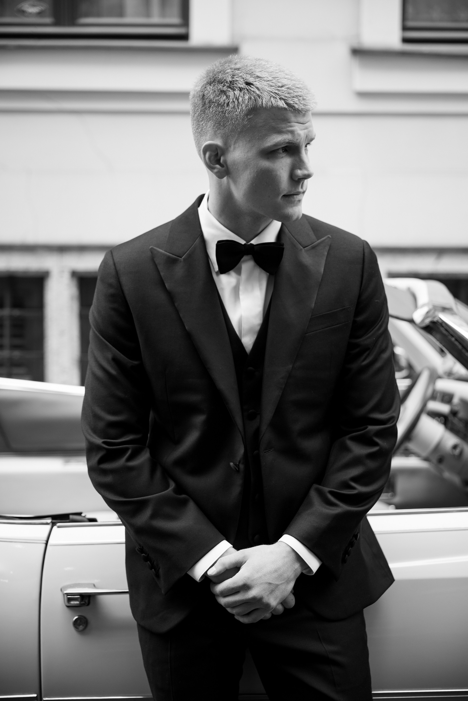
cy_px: 350
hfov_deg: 24.6
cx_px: 234
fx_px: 1072
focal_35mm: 55
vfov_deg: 36.2
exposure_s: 1/640
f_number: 2.8
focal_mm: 55
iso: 200
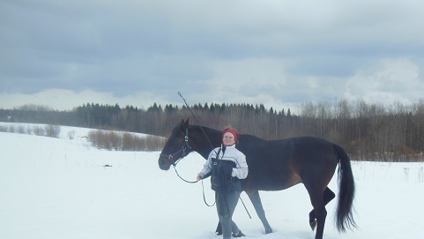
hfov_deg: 47.9
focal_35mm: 42
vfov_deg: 28.1
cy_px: 167
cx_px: 267
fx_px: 472
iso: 125
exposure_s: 1/640
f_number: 3.7
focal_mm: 5.2
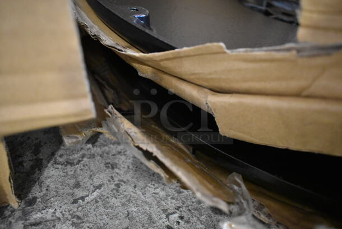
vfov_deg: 48.0
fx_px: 257
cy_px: 114
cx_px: 171
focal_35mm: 27
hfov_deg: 67.3
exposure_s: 1/30
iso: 5600
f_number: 3.5
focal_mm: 18
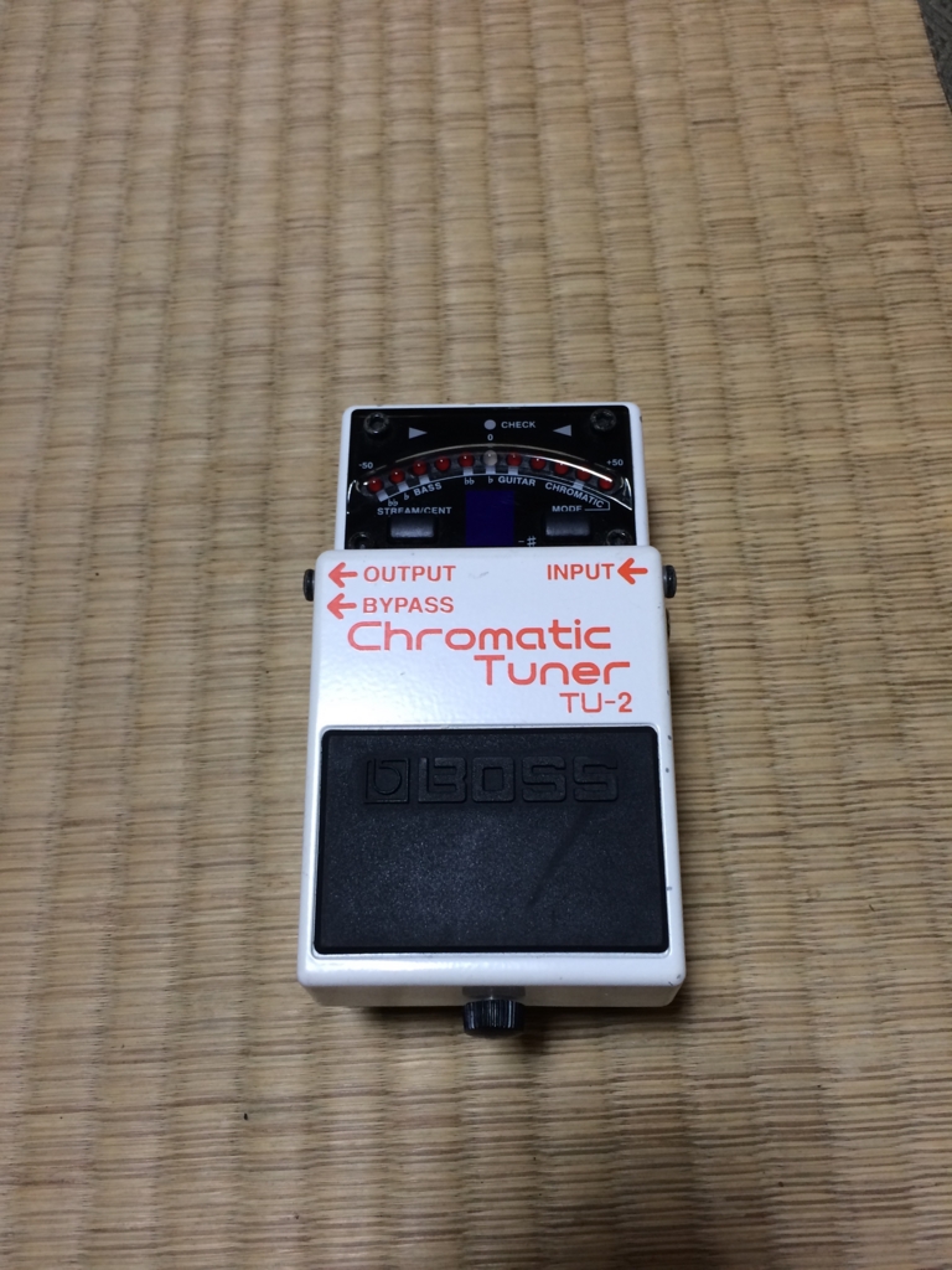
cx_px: 476
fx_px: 1100
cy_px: 635
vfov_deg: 60.0
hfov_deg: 46.8
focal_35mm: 30
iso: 80
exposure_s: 1/30
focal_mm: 4.12
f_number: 2.2
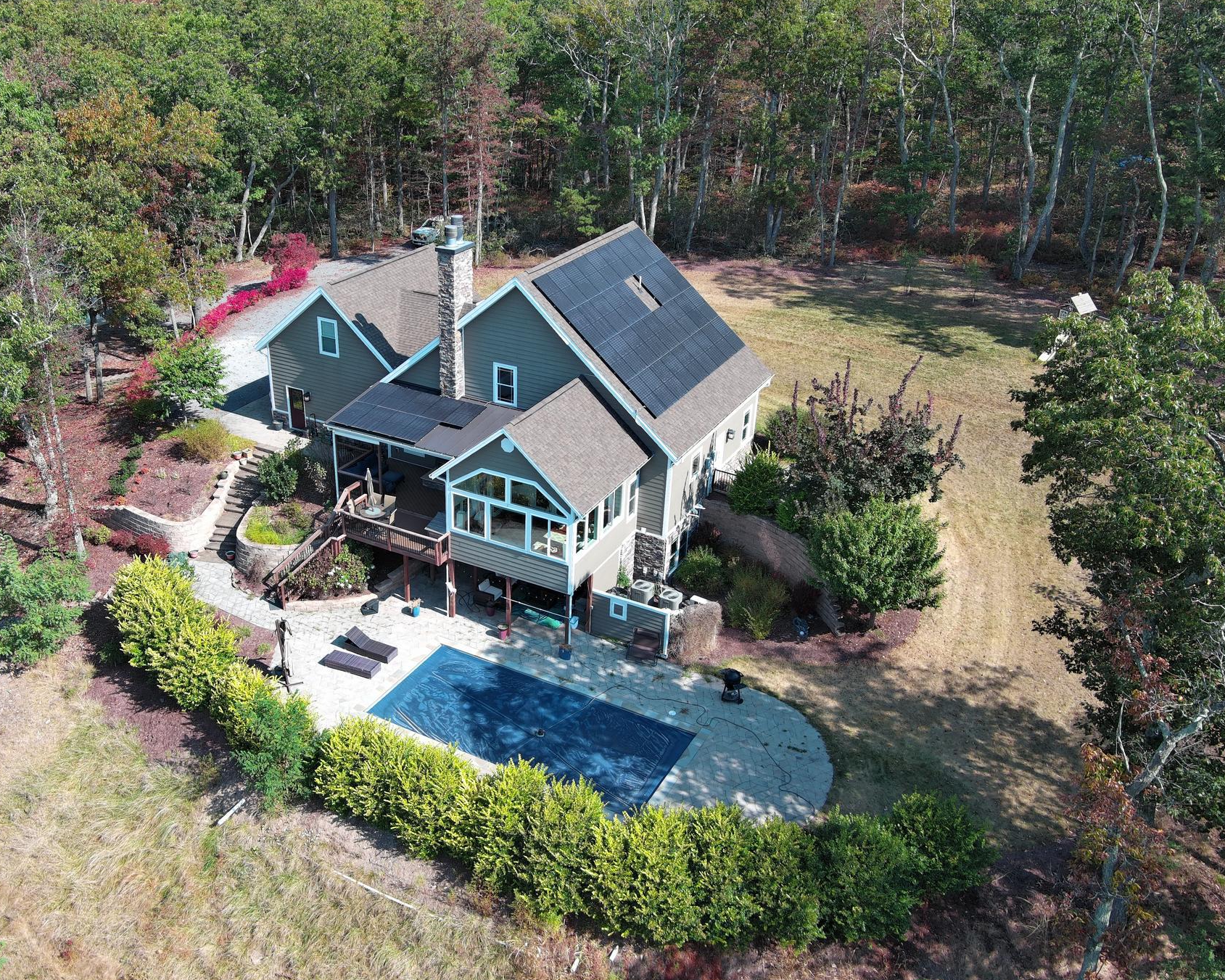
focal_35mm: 33
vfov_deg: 44.5
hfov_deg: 53.9
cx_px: 501
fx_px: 1196
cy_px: 488
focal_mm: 10.57
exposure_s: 1/538
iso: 100
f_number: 2.8
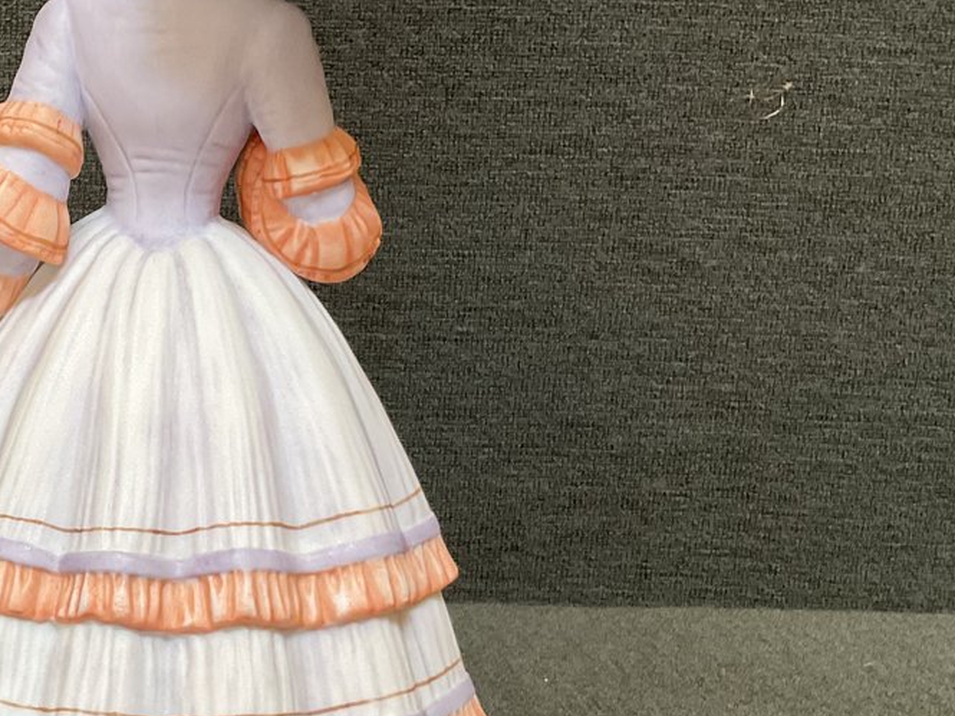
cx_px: 179
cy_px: 365
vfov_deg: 22.3
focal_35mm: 66
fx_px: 1821
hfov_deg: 28.7
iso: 100
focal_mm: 3
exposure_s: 1/60
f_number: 1.8
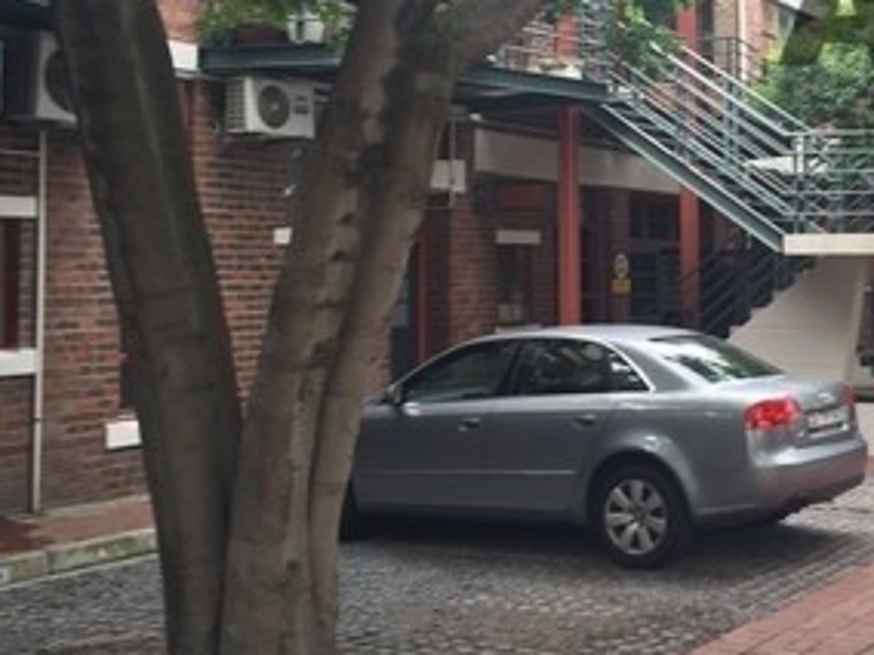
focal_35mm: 51
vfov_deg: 28.2
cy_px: 171
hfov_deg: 36.1
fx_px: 1288
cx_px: 711
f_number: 2.2
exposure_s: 1/103
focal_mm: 4.15
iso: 32
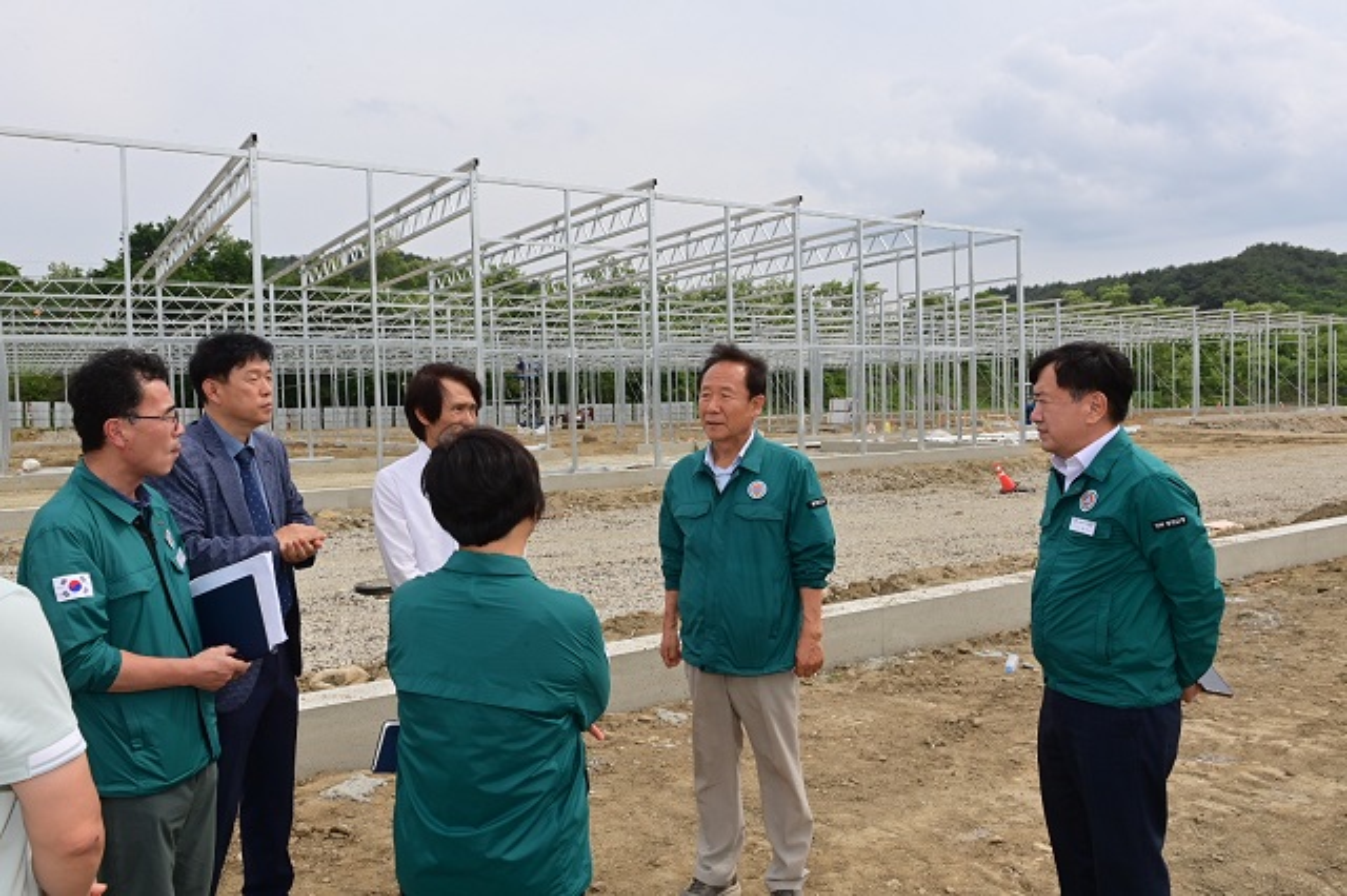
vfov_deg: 47.9
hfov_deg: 67.4
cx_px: 674
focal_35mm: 27
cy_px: 448
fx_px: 1010
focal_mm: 27
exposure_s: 1/250
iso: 400
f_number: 14
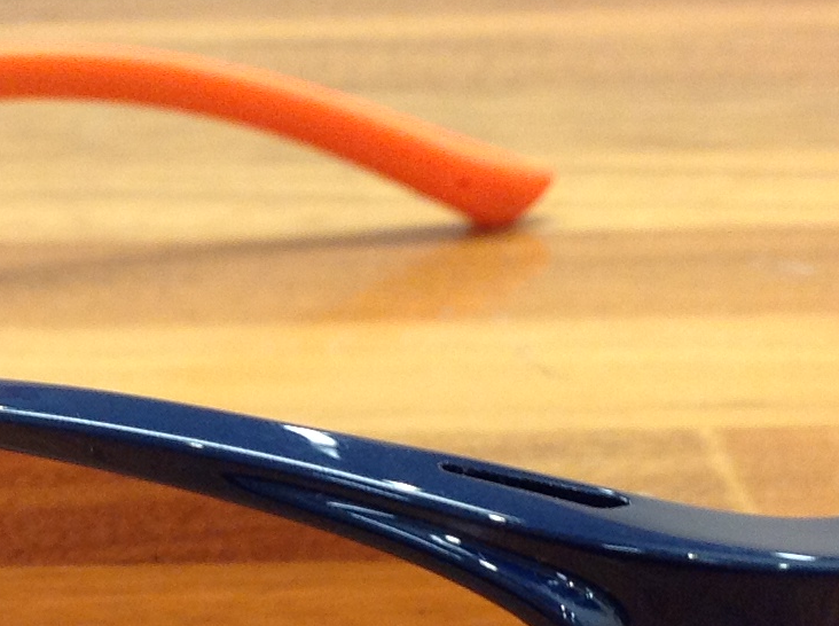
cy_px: 547
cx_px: 104
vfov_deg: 11.8
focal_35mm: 124
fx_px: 3000
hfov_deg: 15.8
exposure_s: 1/15
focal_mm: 4.28
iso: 100
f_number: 2.4
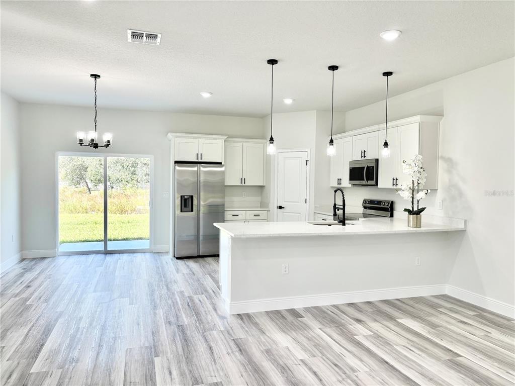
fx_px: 387
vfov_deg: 53.1
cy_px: 193
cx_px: 258
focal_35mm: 26
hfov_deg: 67.3
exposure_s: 1/155
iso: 50
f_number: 1.6
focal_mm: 5.96
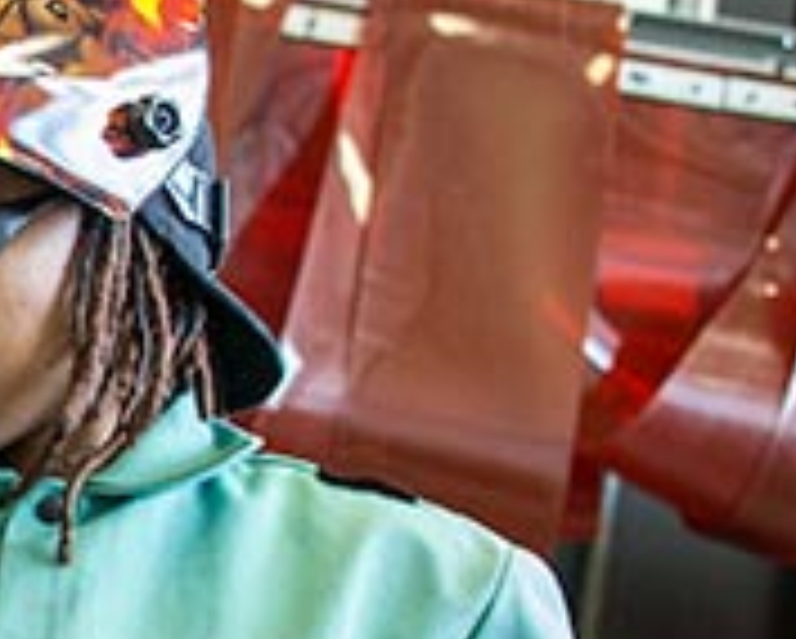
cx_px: -432
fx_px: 3810
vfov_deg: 9.5
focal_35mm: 162
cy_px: 632
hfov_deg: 11.4
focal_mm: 35
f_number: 2.8
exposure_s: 1/125
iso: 800
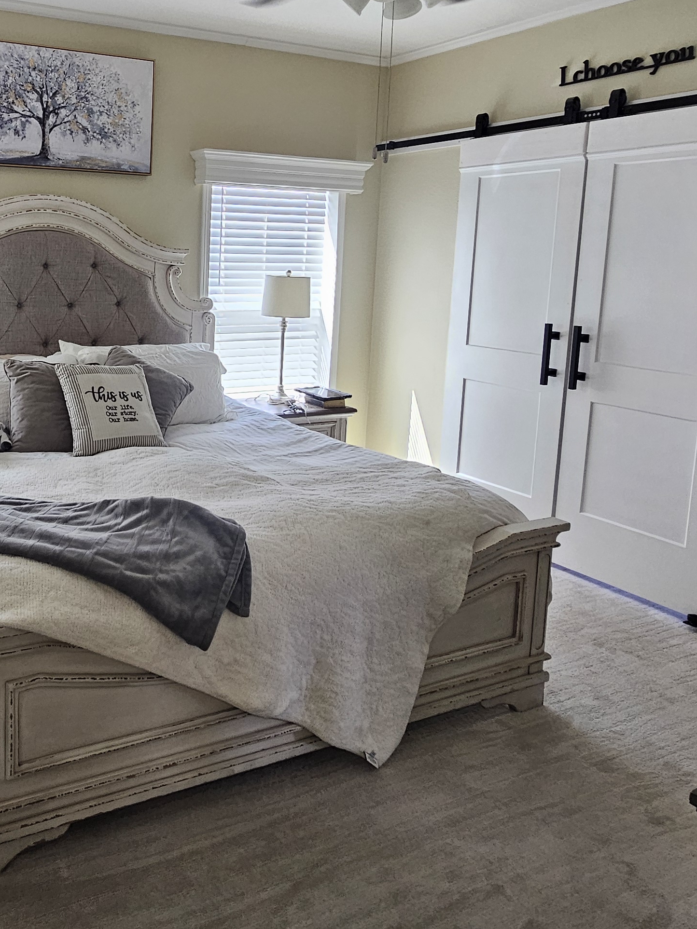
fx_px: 725
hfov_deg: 47.5
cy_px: 340
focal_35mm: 27
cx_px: 105
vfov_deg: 64.3
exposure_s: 1/100
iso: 160
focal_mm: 2.2
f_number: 2.2
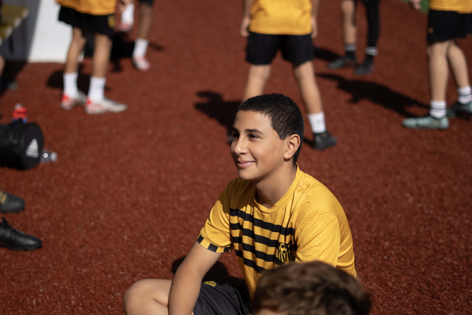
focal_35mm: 75
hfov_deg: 27.0
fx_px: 983
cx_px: 236
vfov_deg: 18.2
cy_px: 158
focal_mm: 50
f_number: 1.8
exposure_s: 1/8000
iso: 125
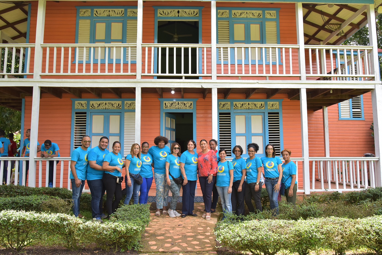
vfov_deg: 48.0
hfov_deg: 67.4
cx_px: 191
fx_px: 287
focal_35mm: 27
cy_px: 128
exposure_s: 1/160
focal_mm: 27
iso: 800
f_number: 11
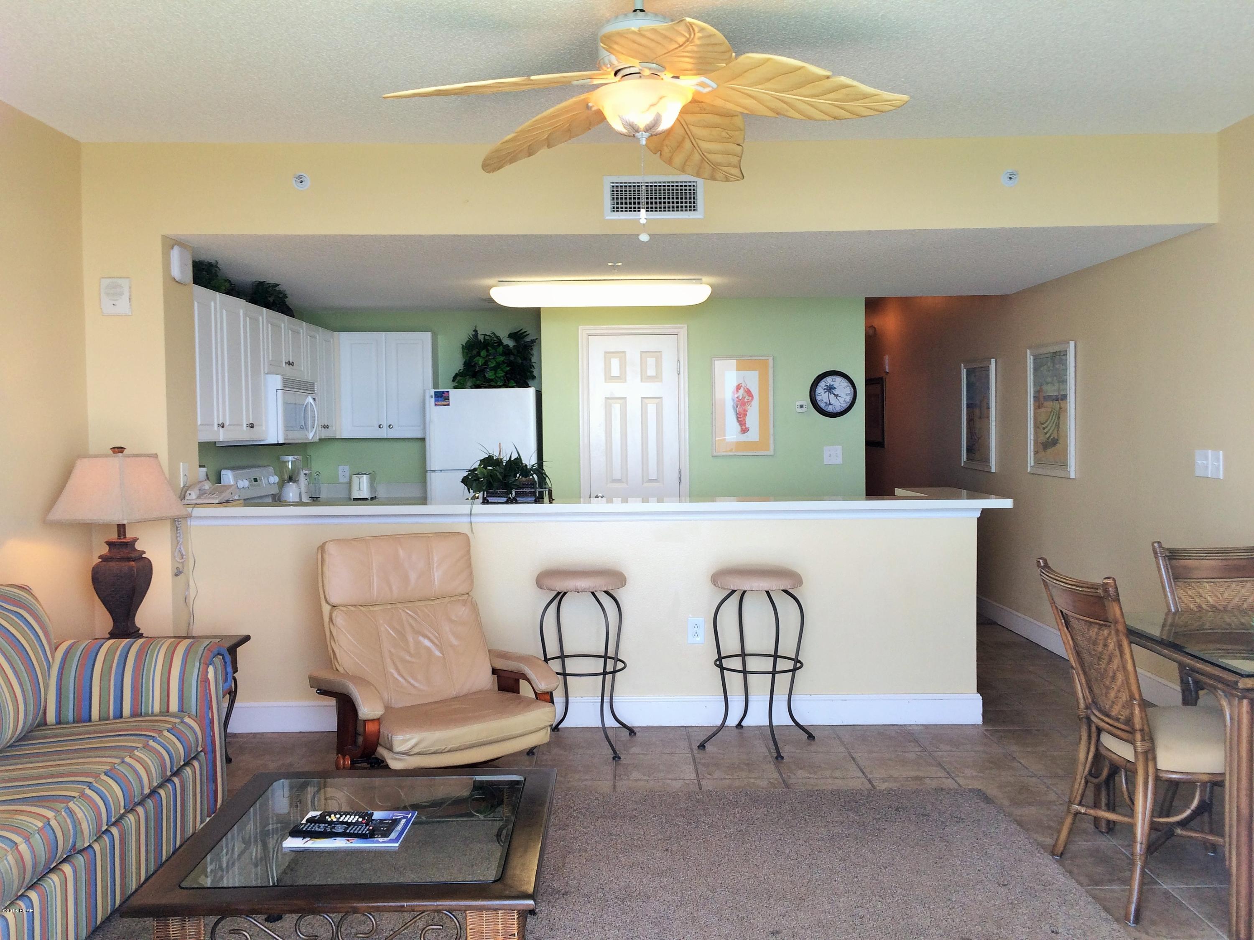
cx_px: 627
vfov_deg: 48.2
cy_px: 470
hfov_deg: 61.7
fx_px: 1051
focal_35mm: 29
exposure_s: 1/60
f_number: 2.2
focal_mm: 4.15
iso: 40
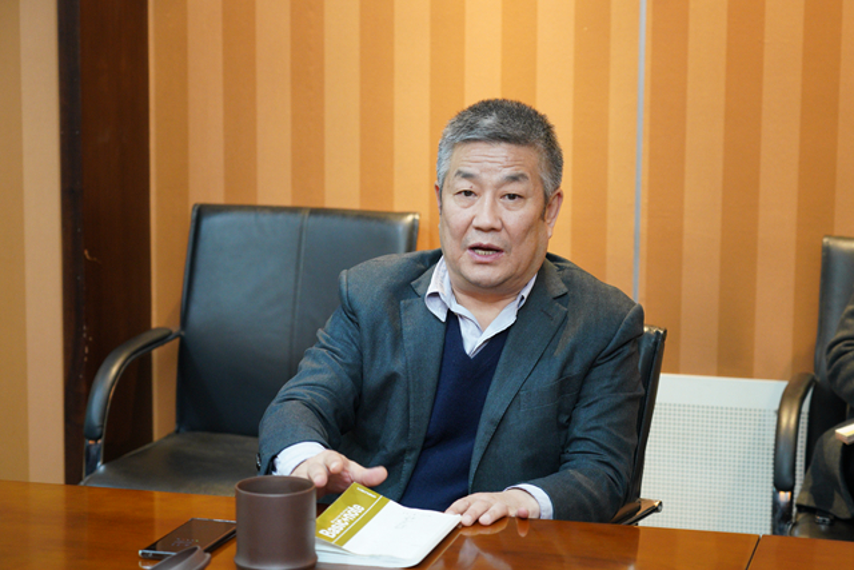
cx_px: 427
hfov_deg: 28.4
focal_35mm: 71
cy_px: 285
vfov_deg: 19.2
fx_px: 1685
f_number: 4
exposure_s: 1/80
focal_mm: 71
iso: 2500
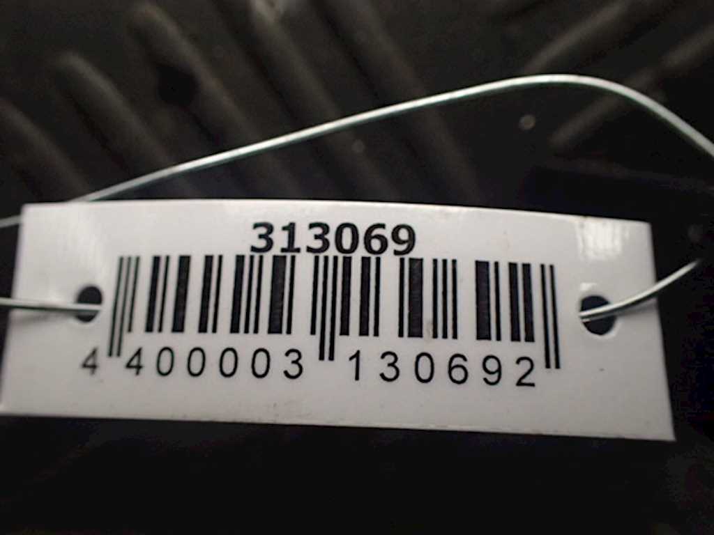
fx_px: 619
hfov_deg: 60.0
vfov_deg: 46.8
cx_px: 357
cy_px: 268
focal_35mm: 30
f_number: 2.3
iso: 800
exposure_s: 1/40
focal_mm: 5.5
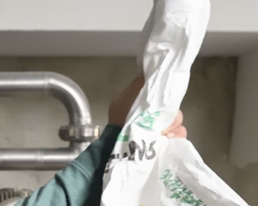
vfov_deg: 9.3
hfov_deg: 13.4
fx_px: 1077
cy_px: 563
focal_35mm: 141
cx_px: -31
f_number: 7.1
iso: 1600
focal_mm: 29
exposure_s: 1/20
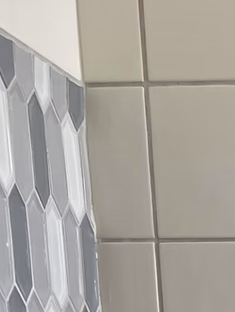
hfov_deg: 11.2
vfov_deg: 13.4
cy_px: 680
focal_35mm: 119
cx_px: 489
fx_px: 1076
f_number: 1.5
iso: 125
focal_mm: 5.7
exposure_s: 1/120
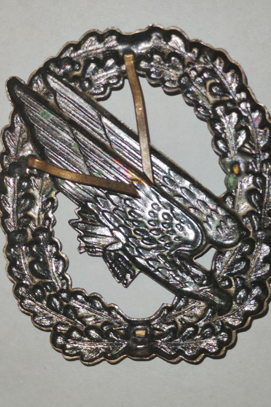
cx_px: 143
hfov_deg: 19.2
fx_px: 802
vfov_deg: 28.5
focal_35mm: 71
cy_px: 204
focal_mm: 5.52
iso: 80
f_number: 1.95
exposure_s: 1/100
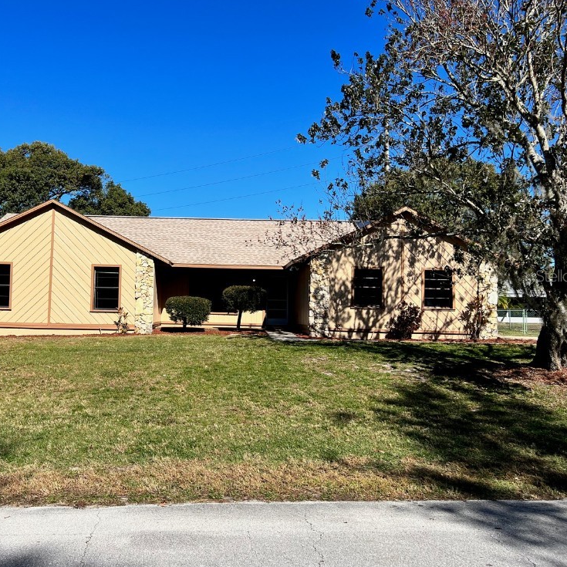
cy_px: 275
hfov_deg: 50.6
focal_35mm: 32
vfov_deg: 51.1
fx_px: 593
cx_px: 214
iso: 50
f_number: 1.5
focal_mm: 5.7
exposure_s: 1/4274
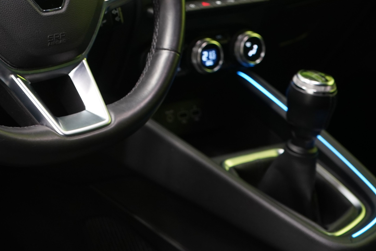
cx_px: 31
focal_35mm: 78
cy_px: -19
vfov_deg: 17.0
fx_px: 815
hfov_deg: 25.1
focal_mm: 36
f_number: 5.6
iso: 1250
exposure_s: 1/20
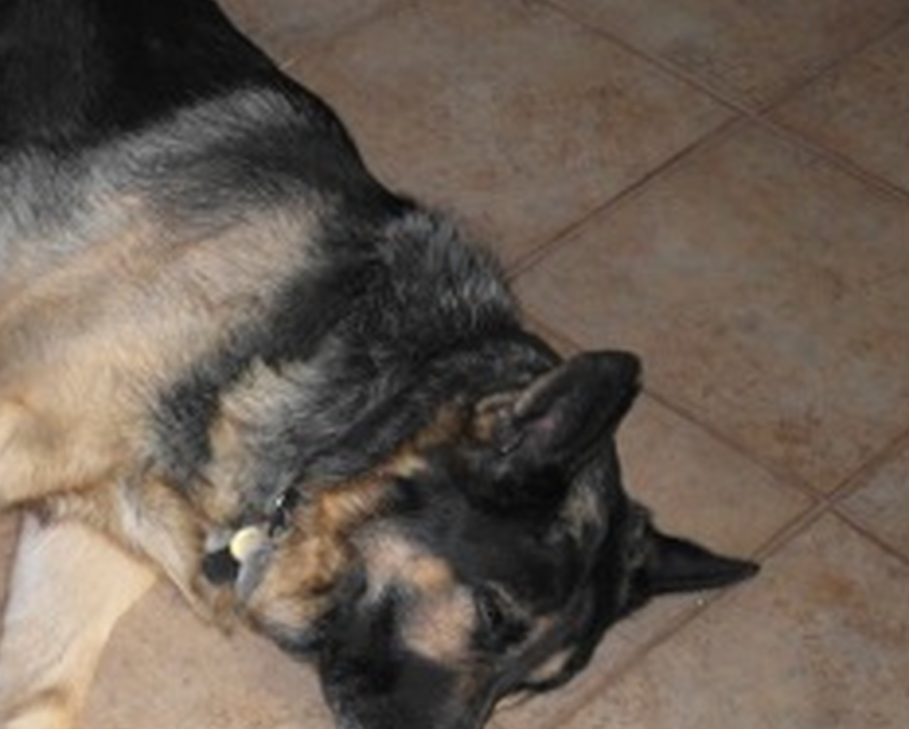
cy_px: 511
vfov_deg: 16.7
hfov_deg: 20.5
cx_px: 164
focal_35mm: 92
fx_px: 2478
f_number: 3.9
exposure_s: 1/45
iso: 200
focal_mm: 9.1
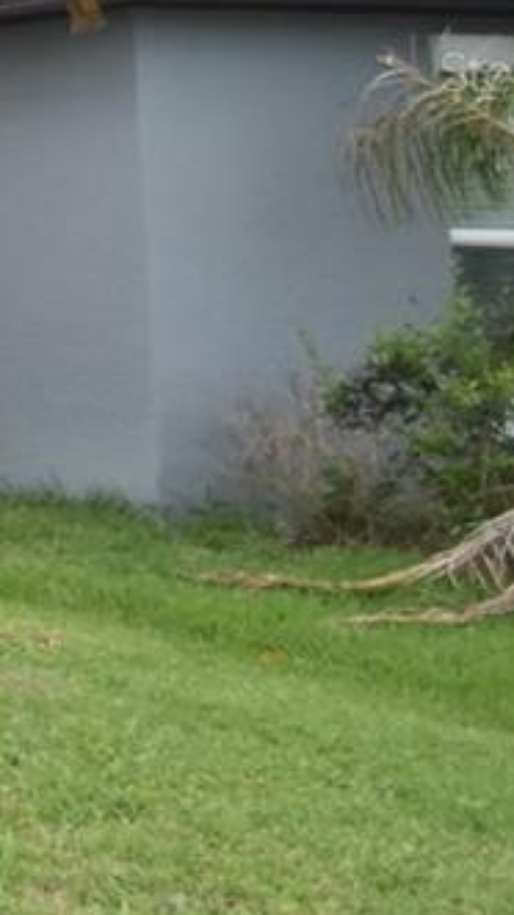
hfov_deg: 8.3
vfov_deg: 26.8
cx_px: -1525
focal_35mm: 76
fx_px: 1843
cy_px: 72
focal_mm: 10
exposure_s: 1/4000
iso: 800
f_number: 3.5
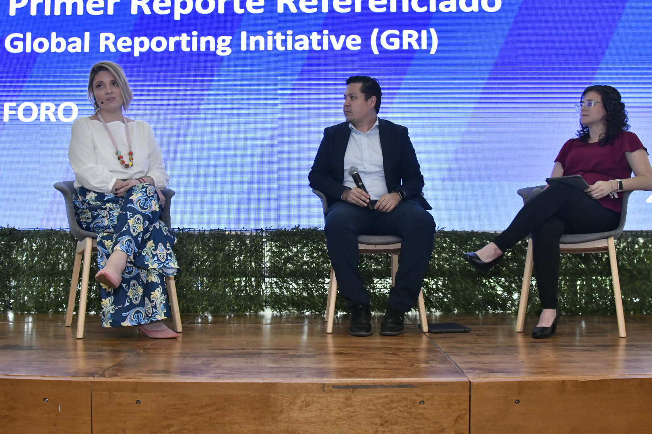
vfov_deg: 36.9
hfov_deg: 53.1
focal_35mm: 36
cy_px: 217
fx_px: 652
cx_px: 326
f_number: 4.5
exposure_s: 1/200
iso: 2000
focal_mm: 24
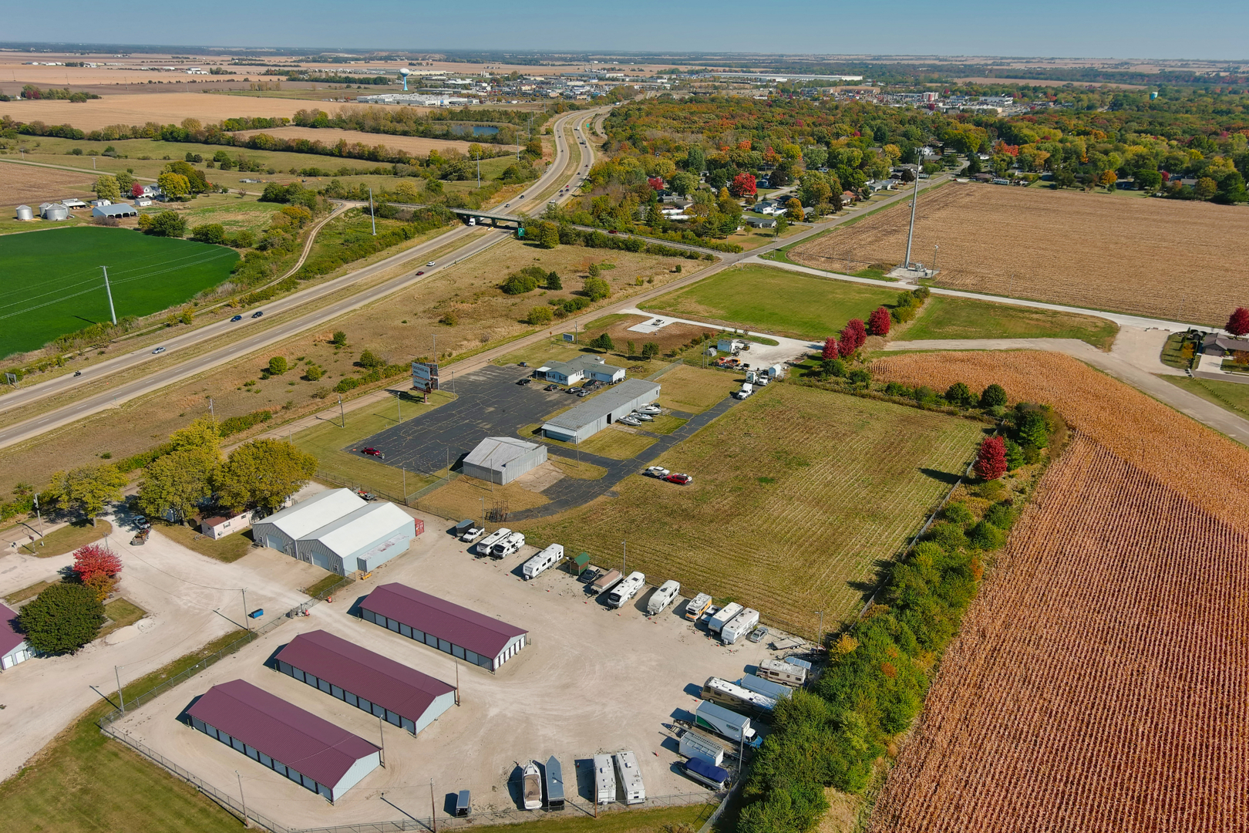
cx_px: 624
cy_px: 416
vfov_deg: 45.0
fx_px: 1006
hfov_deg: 63.7
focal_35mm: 29
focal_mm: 10.6
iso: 106
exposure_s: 1/2185
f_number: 2.8
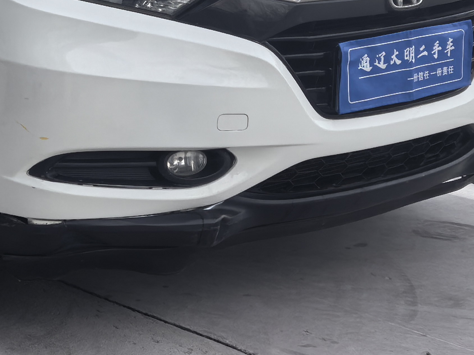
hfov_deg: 17.6
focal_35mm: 109
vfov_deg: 13.4
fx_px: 1492
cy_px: 16
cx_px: -9
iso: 50
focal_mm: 5.35
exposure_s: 1/1063
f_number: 1.8
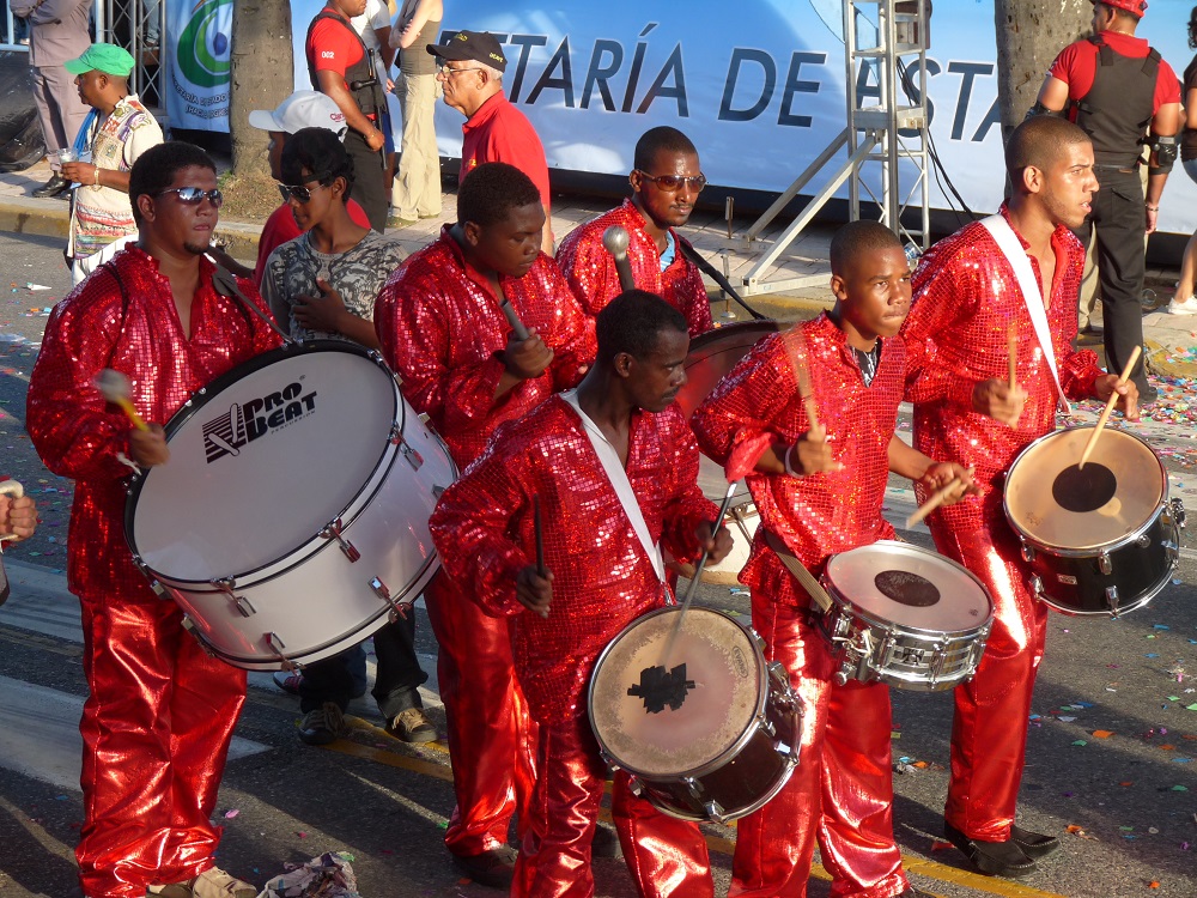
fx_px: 3493
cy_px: 449
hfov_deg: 19.4
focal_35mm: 101
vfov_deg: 14.6
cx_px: 598
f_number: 3.6
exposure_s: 1/160
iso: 100
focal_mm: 18
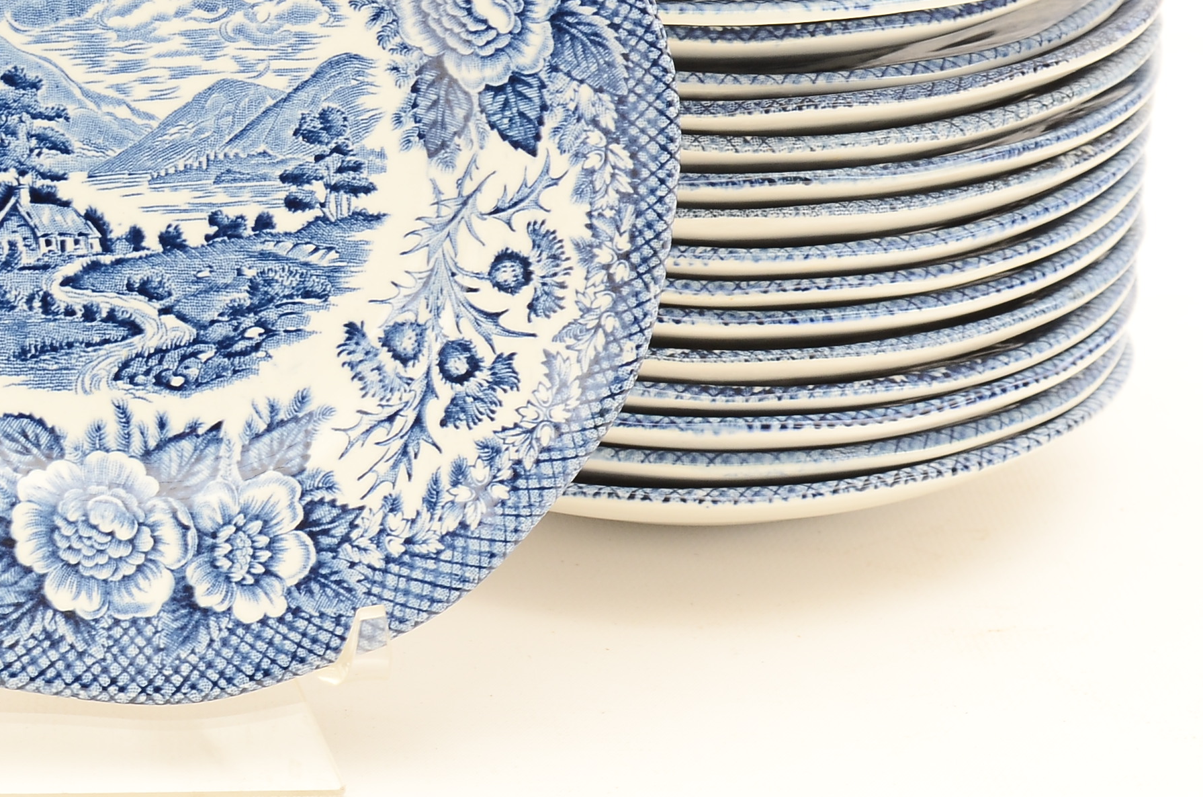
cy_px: 141
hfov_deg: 15.6
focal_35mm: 130
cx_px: 140
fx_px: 4335
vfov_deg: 10.5
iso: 250
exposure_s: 1/80
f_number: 10
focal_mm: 42
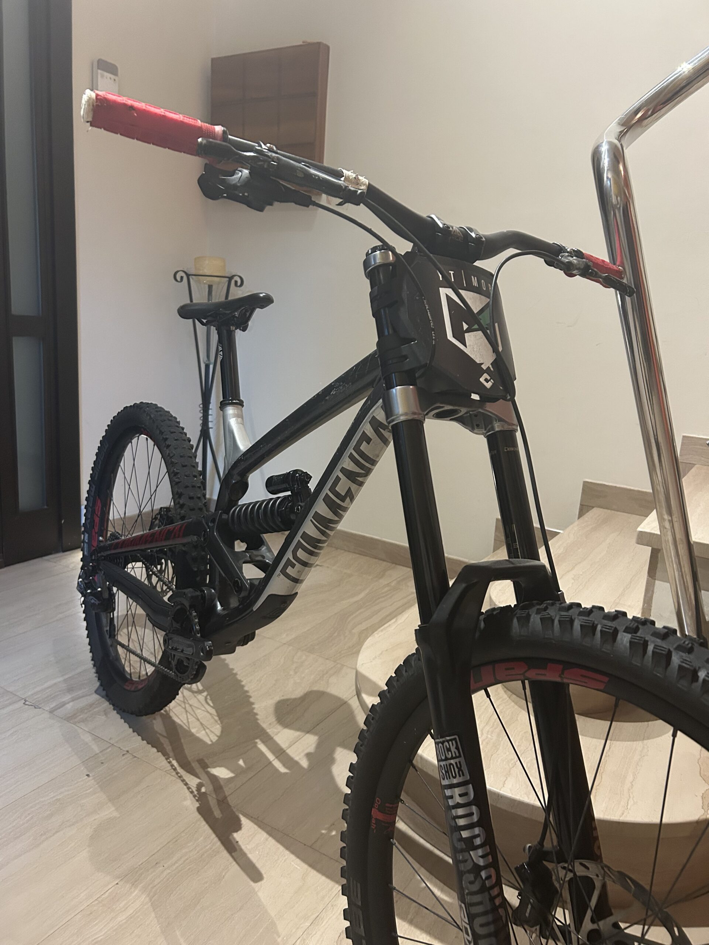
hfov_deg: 53.1
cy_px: 472
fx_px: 710
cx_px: 354
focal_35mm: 26
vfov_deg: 67.3
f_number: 1.5
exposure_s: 1/33
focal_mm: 5.7
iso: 400
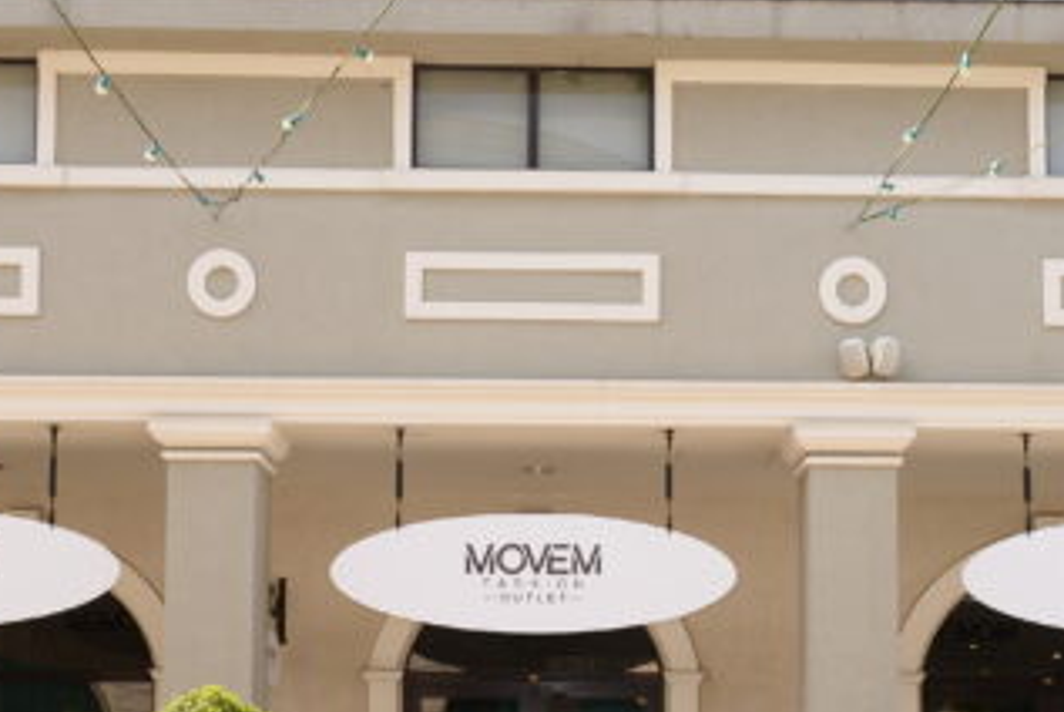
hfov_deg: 33.8
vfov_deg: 22.5
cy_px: 645
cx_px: 614
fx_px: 1745
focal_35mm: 59
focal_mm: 24
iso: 500
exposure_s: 1/320
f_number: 8
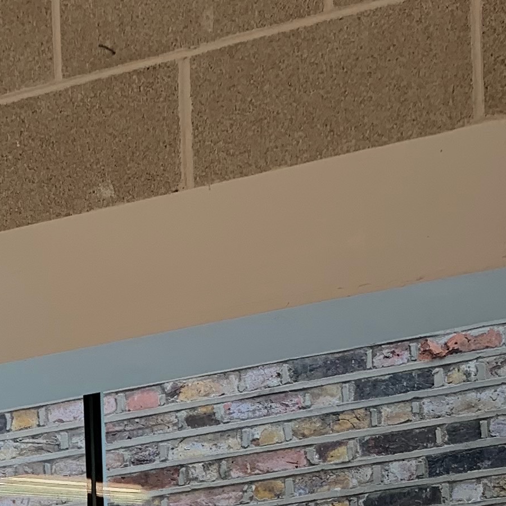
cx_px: 56
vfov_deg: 14.6
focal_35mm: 103
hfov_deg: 16.7
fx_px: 1703
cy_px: 932
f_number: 1.8
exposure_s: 1/124
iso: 25
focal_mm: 4.25
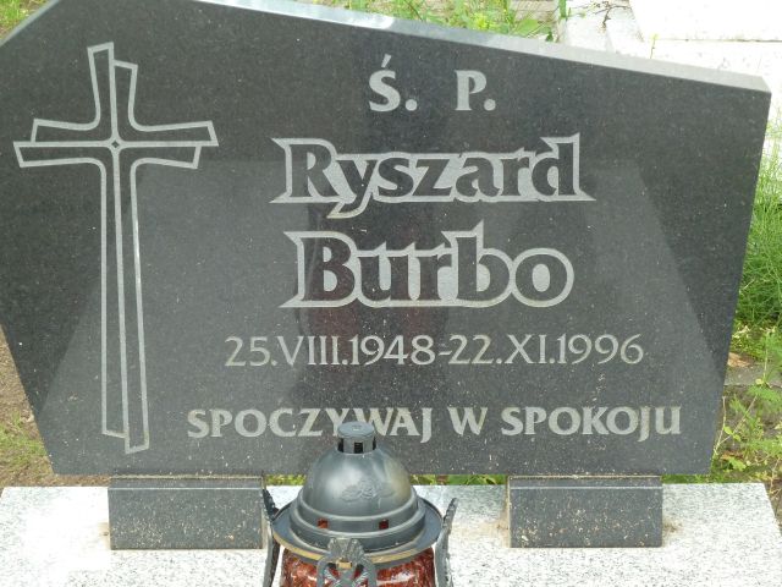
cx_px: 391
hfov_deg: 17.7
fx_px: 2508
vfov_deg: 13.3
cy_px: 294
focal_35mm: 111
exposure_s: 1/50
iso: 160
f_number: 4.4
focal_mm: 18.2
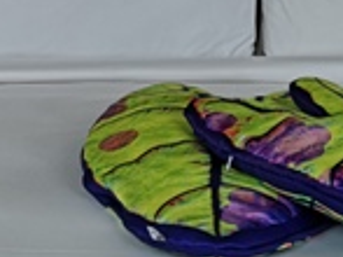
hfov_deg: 13.4
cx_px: 217
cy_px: -79
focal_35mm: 147
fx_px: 1455
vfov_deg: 9.9
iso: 64
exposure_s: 1/100
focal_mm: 3.95
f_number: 1.8
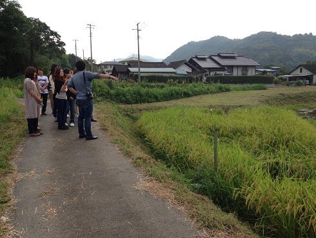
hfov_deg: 55.3
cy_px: 119
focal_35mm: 33
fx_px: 301
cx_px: 158
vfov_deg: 43.0
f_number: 2.4
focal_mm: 4.13
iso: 50
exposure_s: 1/723
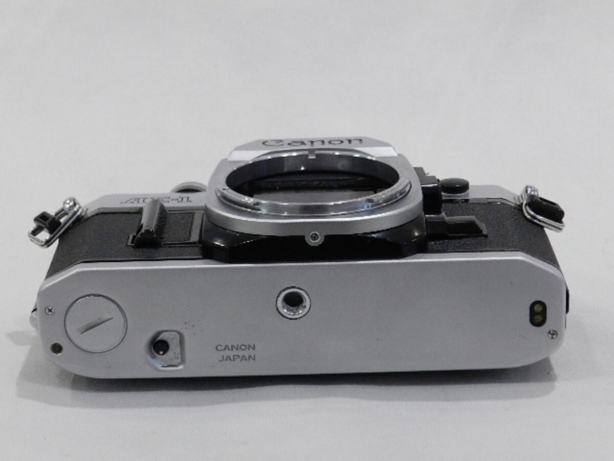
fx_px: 1774
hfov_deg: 19.6
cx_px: 307
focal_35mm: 100
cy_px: 230
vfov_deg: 14.8
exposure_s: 1/100
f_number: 4.6
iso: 800
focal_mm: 17.7
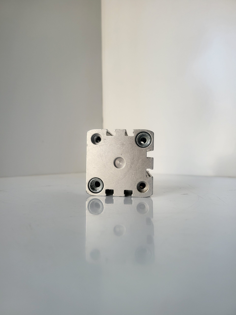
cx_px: 118
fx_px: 218
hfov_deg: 56.8
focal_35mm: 24
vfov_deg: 71.6
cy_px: 158
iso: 40
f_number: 1.8
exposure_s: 1/147
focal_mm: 5
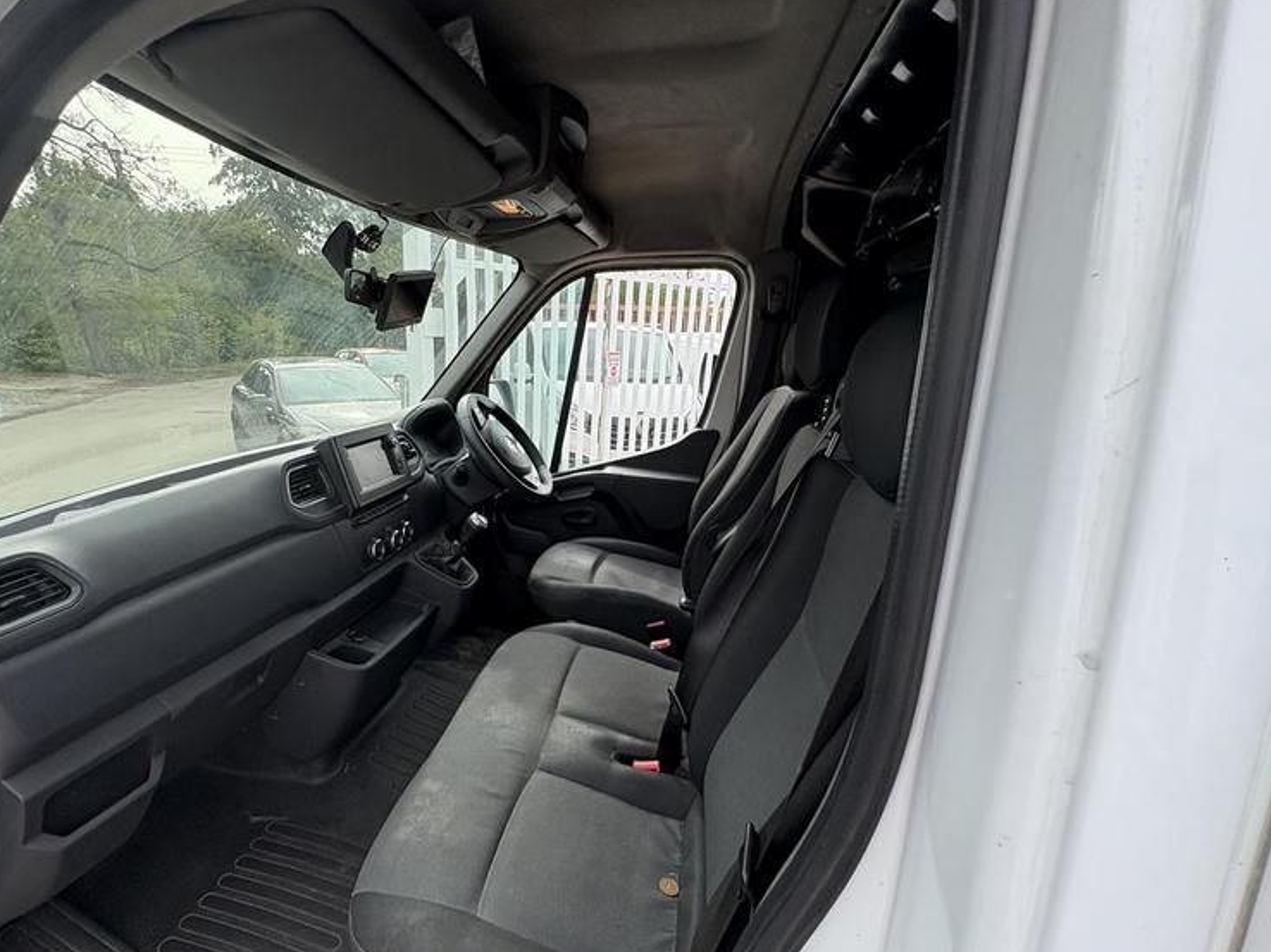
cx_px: 539
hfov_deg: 90.4
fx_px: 624
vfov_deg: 74.4
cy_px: 530
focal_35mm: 17
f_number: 2.2
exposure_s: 1/298
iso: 64
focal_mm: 2.22
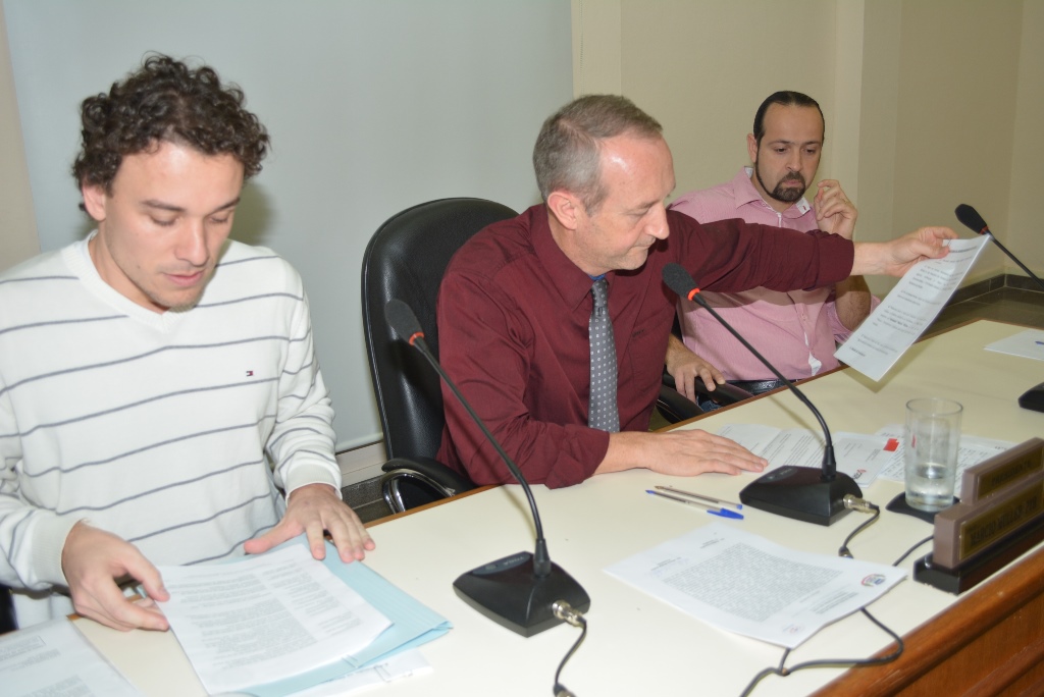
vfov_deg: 40.0
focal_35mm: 33
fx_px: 958
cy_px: 348
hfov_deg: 57.2
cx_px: 522
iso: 400
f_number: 4
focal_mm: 22
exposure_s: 1/60
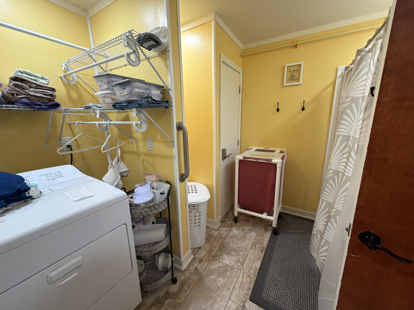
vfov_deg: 85.7
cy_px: 155
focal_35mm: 14
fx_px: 167
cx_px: 207
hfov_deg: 102.1
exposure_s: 1/120
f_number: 2.2
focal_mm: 2.22
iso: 250
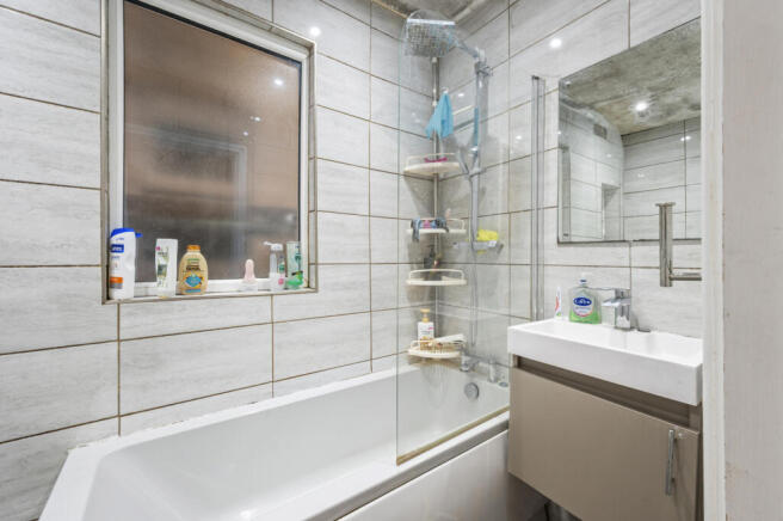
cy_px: 260
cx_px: 392
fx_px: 315
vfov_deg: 79.1
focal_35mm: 14
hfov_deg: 102.4
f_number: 16
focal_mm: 14.5
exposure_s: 1/1.67
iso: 250
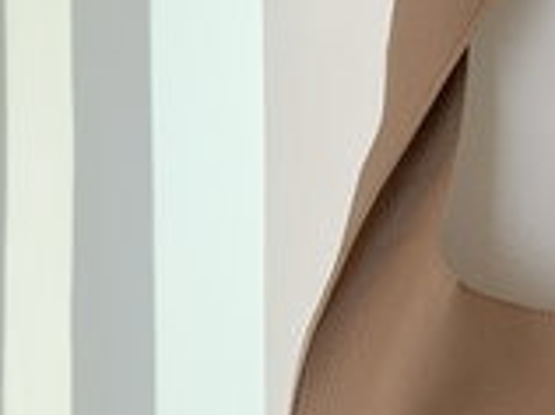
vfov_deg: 9.1
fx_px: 2593
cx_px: 681
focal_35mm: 162
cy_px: 283
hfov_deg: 11.9
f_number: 1.78
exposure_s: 1/33
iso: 500
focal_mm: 6.76
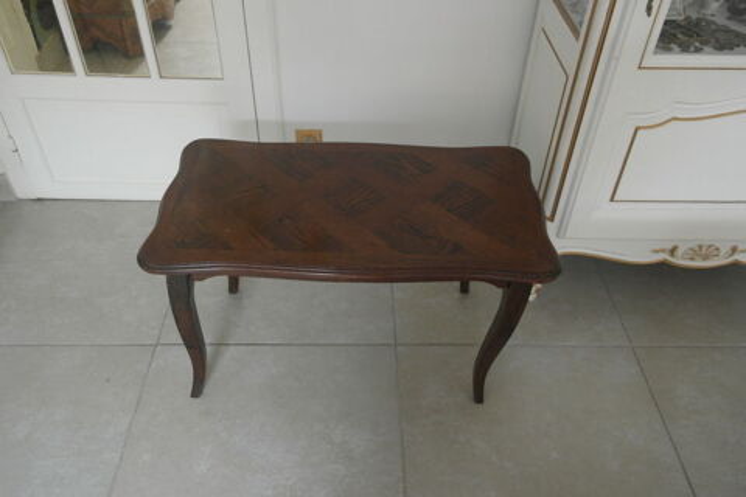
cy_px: 248
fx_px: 559
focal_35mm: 27
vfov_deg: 47.9
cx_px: 373
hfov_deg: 67.4
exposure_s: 1/13
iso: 800
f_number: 3.5
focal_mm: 18
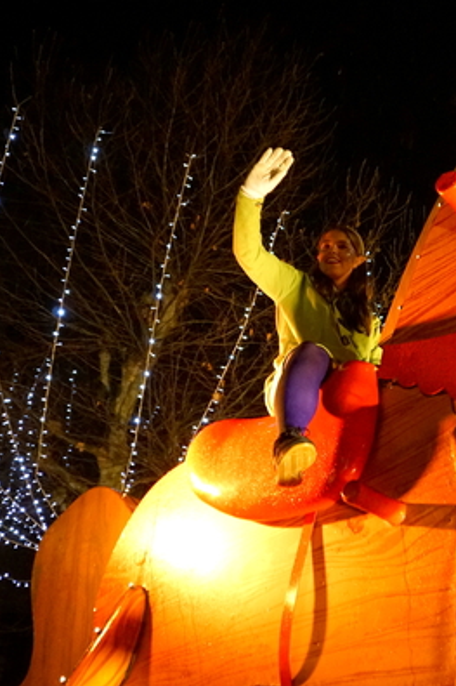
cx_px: 361
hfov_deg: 31.8
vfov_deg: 47.4
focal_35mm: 41
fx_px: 780
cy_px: 340
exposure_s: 1/160
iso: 3200
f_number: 3.5
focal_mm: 18
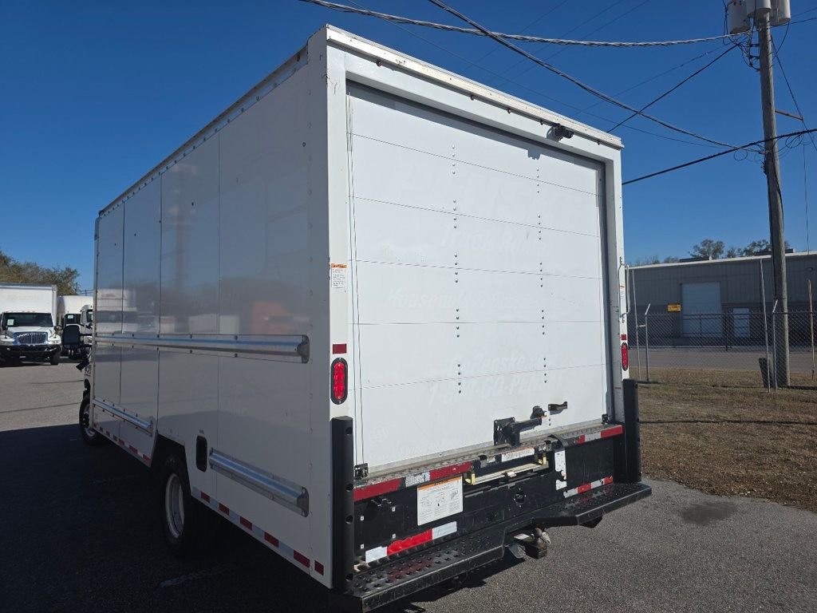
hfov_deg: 73.9
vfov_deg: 58.9
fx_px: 543
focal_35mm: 23
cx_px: 408
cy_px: 306
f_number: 1.7
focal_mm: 6.3
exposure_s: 1/7944
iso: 50
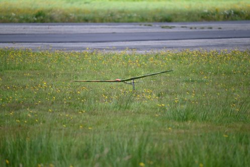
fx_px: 2779
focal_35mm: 400
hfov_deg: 5.2
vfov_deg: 3.4
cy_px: 84
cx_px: 125
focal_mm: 400
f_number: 6.3
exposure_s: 1/640
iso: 320
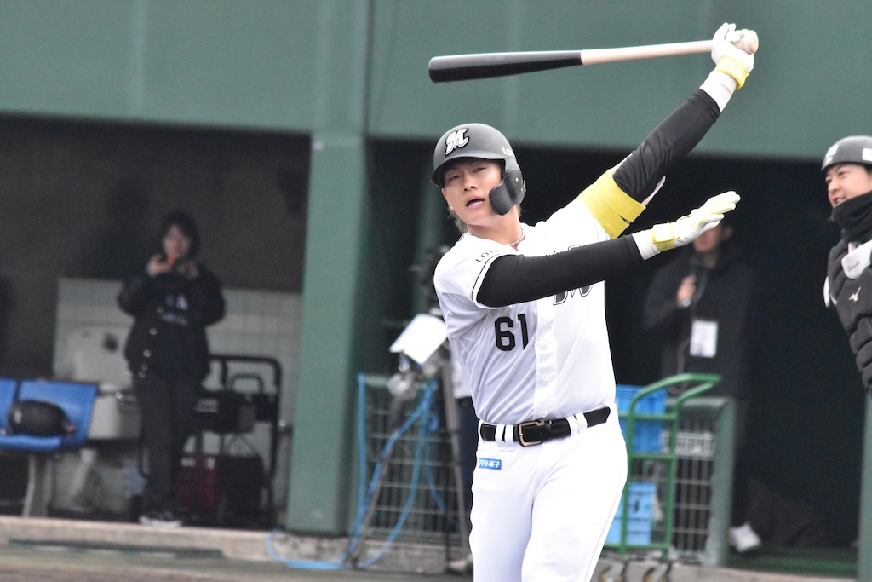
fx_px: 10901
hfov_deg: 4.6
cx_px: 436
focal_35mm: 450
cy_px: 291
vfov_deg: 3.1
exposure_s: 1/4000
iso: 10000
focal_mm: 300
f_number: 10
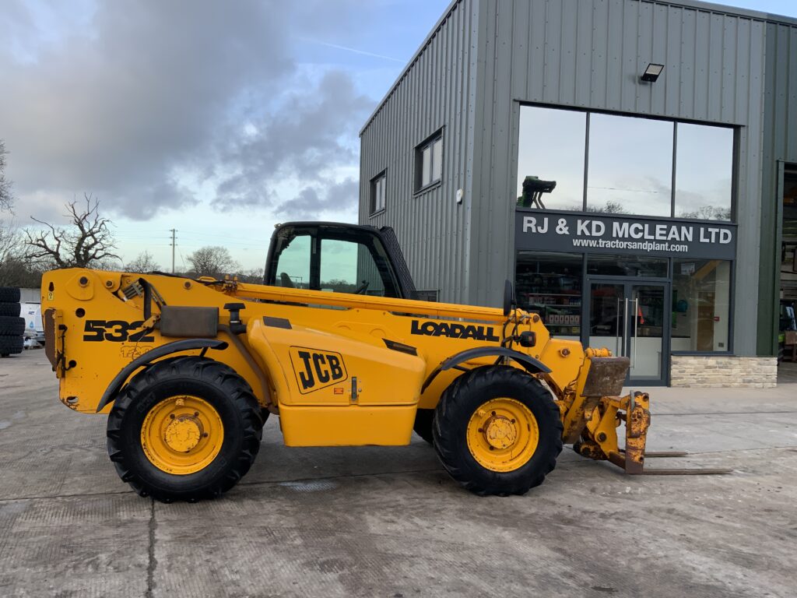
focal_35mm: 29
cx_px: 398
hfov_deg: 61.7
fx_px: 668
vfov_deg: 48.2
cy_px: 299
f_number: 1.8
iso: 16
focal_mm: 3
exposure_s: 1/286
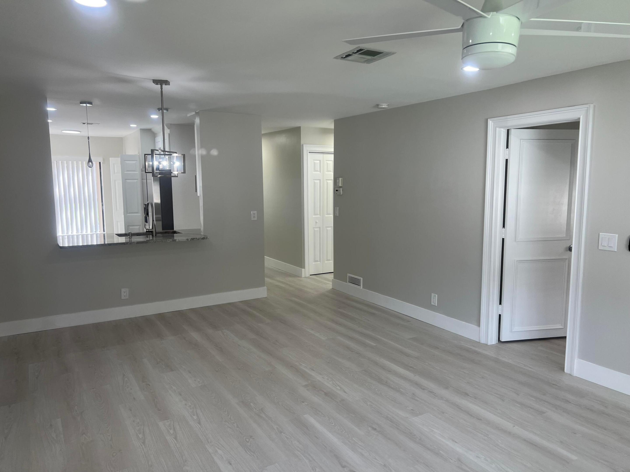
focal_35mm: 26
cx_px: 315
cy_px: 236
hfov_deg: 67.3
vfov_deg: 53.1
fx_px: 473
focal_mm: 5.7
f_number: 1.5
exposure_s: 1/163
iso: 50
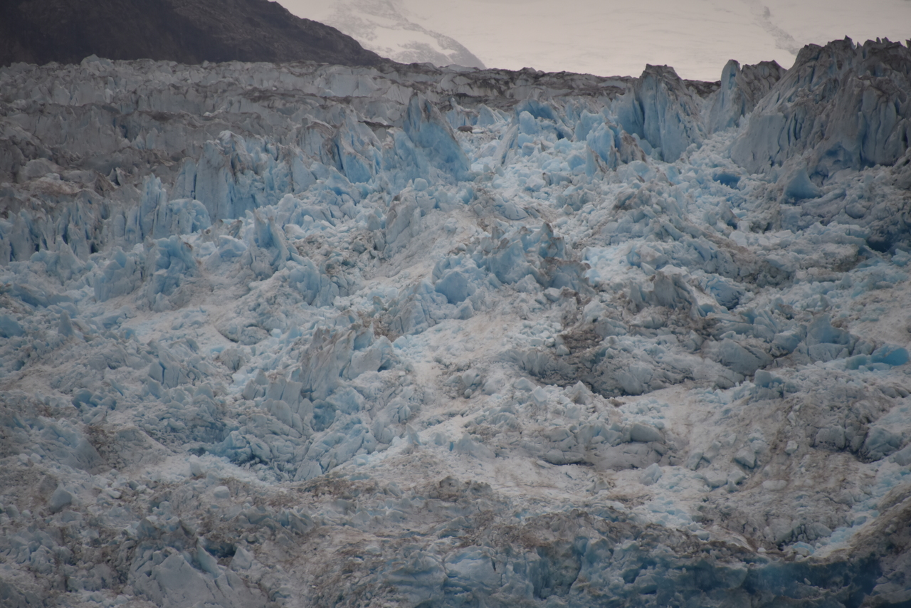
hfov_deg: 6.9
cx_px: 456
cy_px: 304
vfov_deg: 4.6
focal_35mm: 300
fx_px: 7593
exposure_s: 1/640
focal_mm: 300
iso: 640
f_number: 5.6
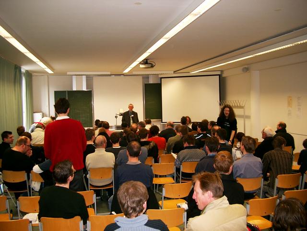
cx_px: 154
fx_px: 328
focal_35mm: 37
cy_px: 116
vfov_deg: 38.7
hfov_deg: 50.1
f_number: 2.6
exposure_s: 1/60
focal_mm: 7.6
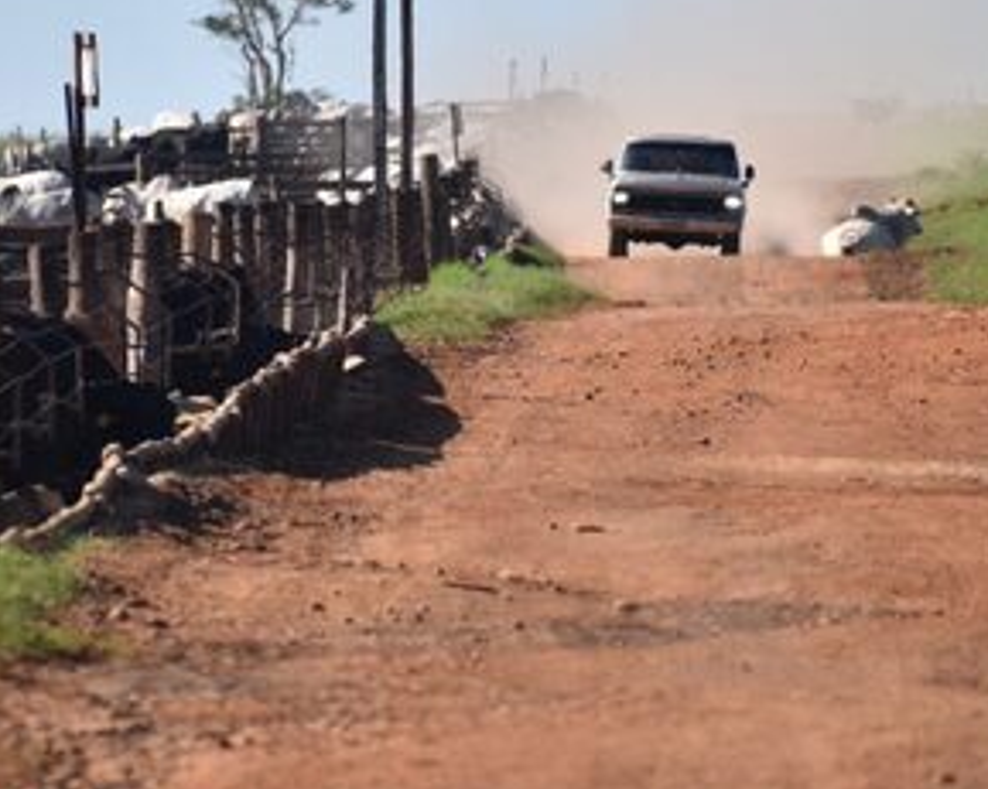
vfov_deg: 2.0
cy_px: 263
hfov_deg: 2.5
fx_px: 22245
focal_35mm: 761
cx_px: 362
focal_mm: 260
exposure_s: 1/1600
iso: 400
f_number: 6
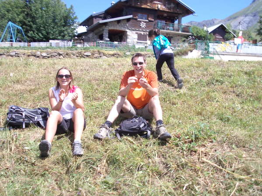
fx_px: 288
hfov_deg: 49.0
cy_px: 98
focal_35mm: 38
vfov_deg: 37.7
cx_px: 131
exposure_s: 1/160
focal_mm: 5.3
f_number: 6.2
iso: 80
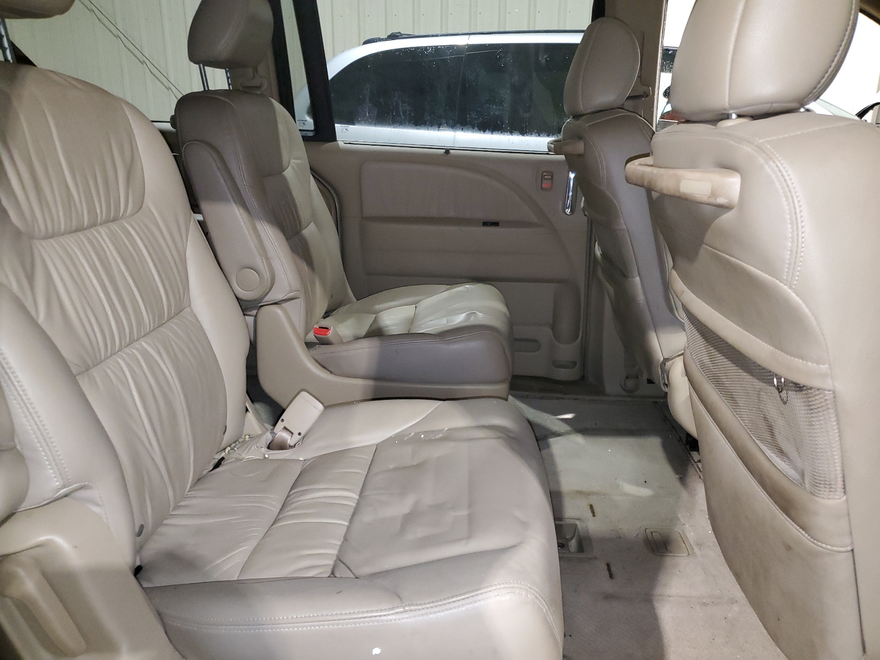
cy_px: 330
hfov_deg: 67.3
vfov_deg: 53.1
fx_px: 661
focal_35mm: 26
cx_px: 440
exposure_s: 1/24
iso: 325
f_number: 1.5
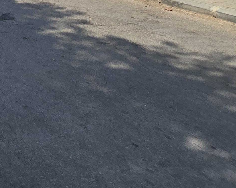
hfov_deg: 22.2
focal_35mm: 54
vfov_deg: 18.6
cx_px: -182
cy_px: -184
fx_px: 377
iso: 50
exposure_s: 1/2797
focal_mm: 2.2
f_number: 2.2
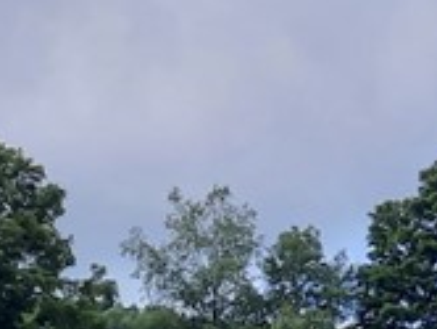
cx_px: 476
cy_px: 795
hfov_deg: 12.6
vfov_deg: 8.8
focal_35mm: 154
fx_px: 1947
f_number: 2
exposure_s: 1/453
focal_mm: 4.6
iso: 32
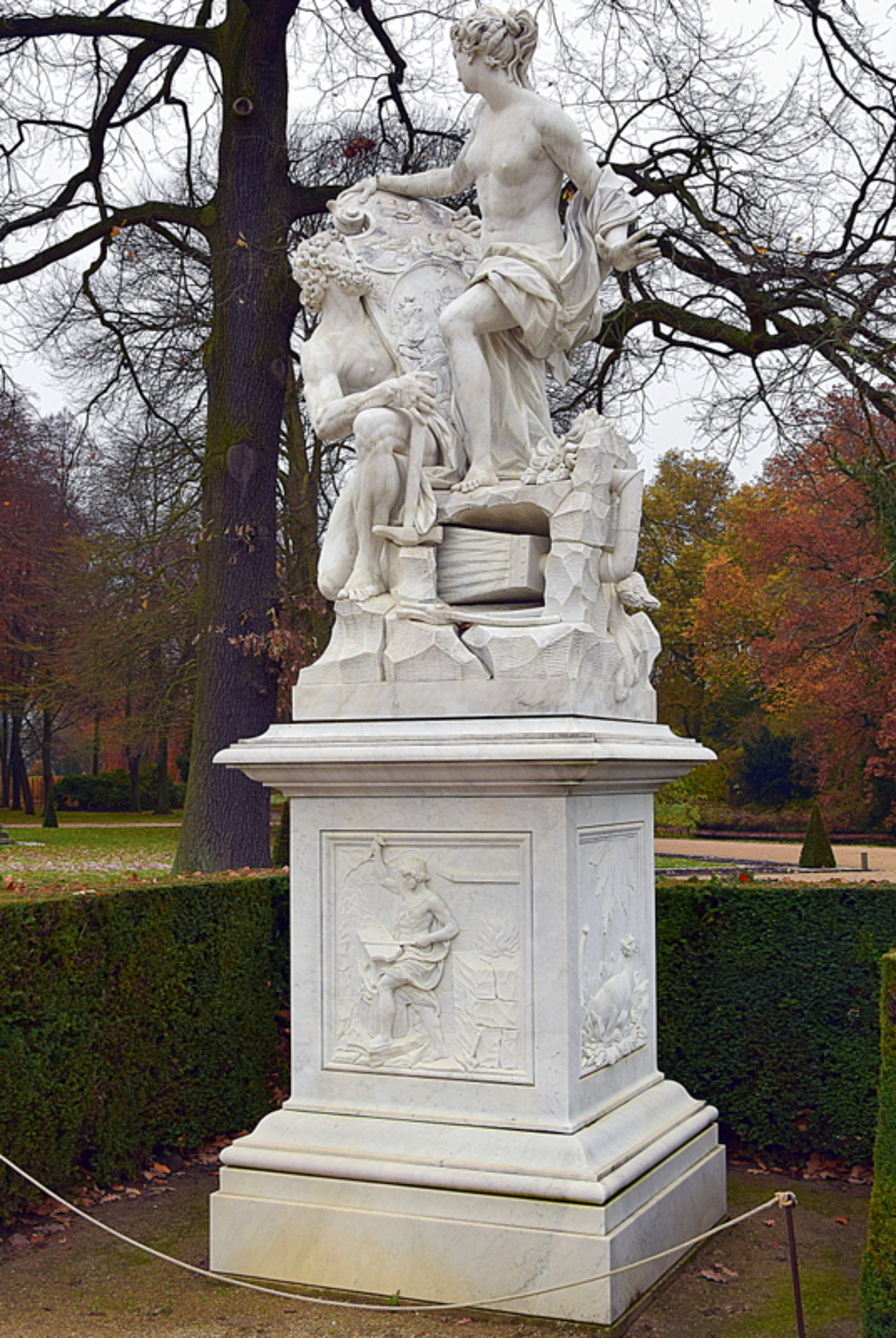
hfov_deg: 37.0
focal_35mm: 36
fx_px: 1339
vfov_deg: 53.1
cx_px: 448
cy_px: 669
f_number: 8
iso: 400
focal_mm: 24
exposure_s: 1/60
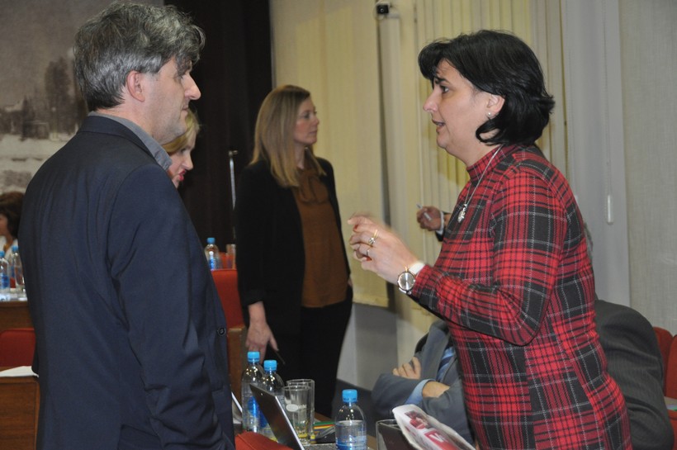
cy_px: 225
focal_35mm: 82
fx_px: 1550
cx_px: 338
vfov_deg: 16.5
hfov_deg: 24.6
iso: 800
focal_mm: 55
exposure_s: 1/60
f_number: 4.8
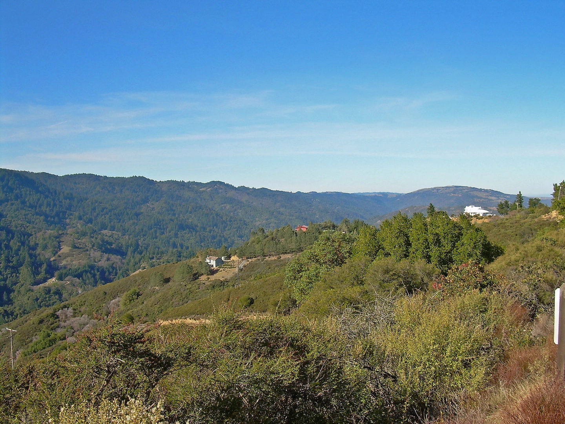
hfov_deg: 49.0
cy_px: 212
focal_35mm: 38
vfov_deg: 37.7
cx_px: 282
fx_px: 620
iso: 50
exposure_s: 1/354
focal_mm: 6.3
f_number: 4.6
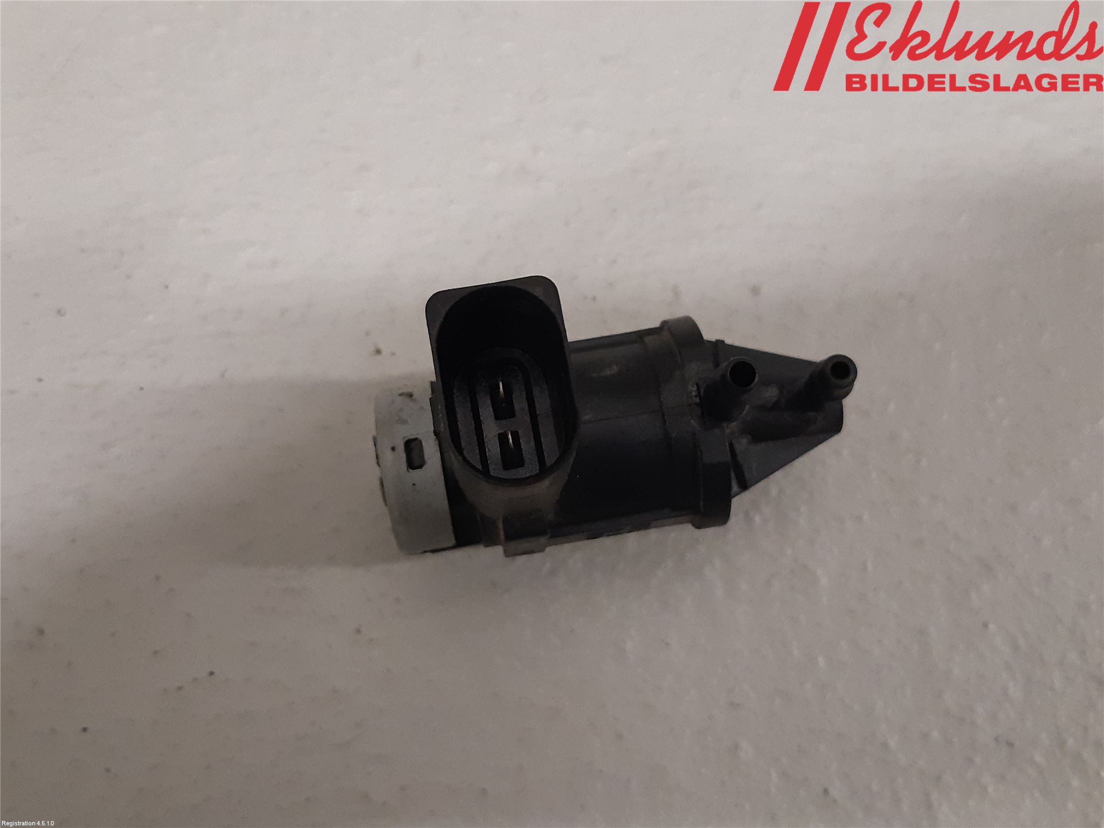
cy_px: 414
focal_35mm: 26
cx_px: 552
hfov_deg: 67.3
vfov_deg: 53.1
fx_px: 829
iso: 250
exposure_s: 1/50
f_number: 1.7
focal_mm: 3.93
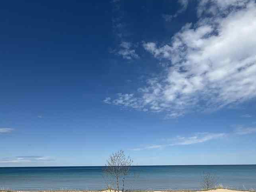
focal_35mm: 28
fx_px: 207
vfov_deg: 46.8
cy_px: 156
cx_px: 134
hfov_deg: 63.4
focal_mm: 2.22
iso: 50
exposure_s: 1/4762
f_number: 2.2
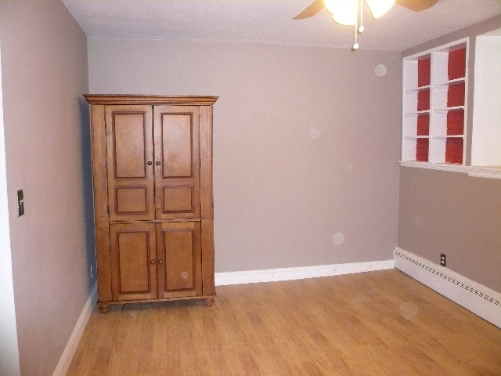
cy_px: 188
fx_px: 405
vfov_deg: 49.7
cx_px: 250
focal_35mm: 28
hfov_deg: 63.4
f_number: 2.8
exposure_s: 1/30
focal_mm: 4.6
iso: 400
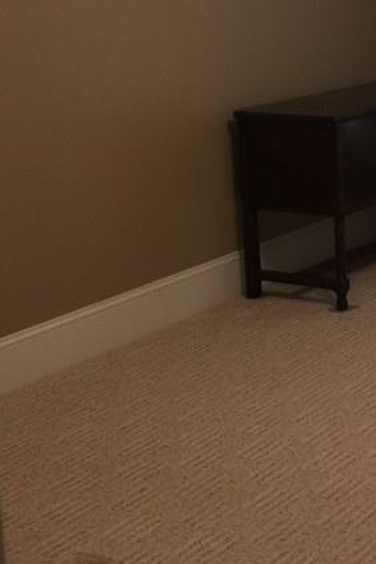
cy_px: 73
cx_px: 619
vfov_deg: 26.9
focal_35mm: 73
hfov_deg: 16.4
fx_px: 1144
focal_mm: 4.15
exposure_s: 1/15
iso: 40
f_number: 2.2
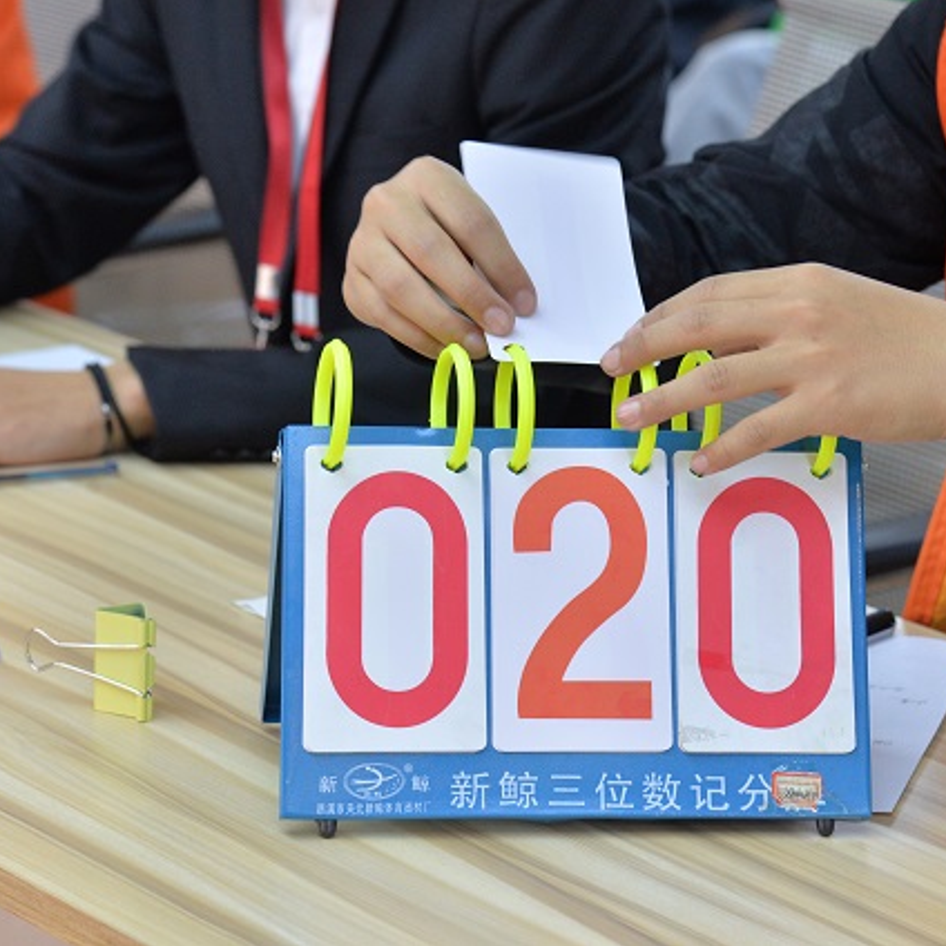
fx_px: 4360
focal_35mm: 141
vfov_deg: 12.4
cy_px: 472
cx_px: 656
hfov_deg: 12.4
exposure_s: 1/100
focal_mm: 110
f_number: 6.3
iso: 2000
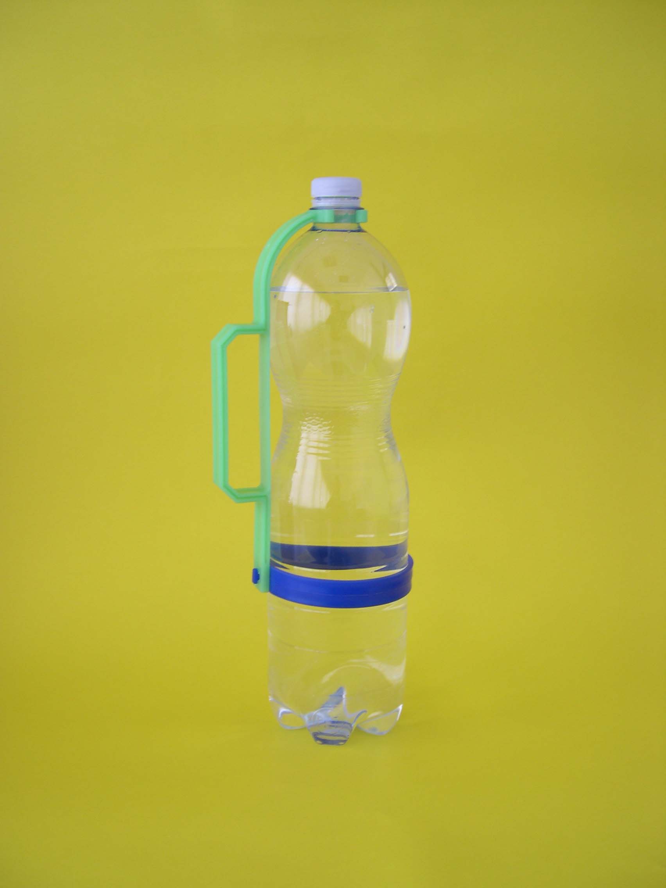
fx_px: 975
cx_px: 333
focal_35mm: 38
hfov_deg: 37.7
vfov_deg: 49.0
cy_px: 444
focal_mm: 8
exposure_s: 1/20
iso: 100
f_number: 2.8
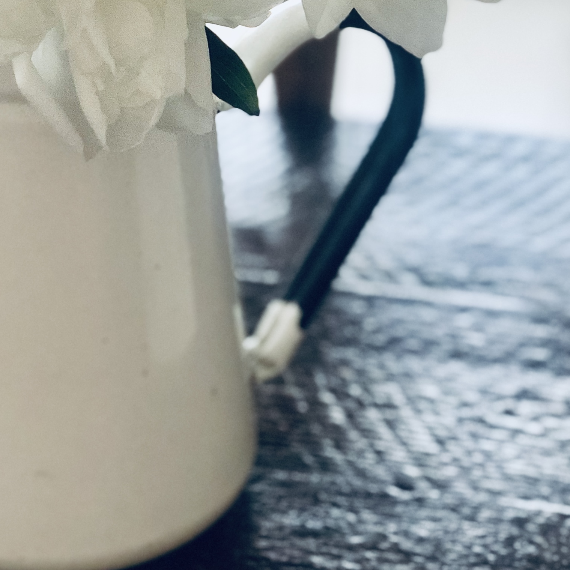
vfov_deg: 14.0
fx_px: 2273
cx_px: 174
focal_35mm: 122
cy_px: -23
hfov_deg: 14.3
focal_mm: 6
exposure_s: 1/60
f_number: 2.4
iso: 80
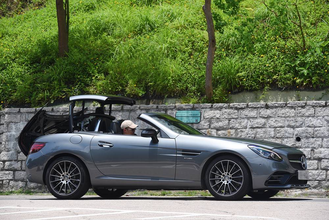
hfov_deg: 14.1
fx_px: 1326
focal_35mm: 145
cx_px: 164
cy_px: 110
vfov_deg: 9.5
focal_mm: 145
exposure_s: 1/100
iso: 100
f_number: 6.3
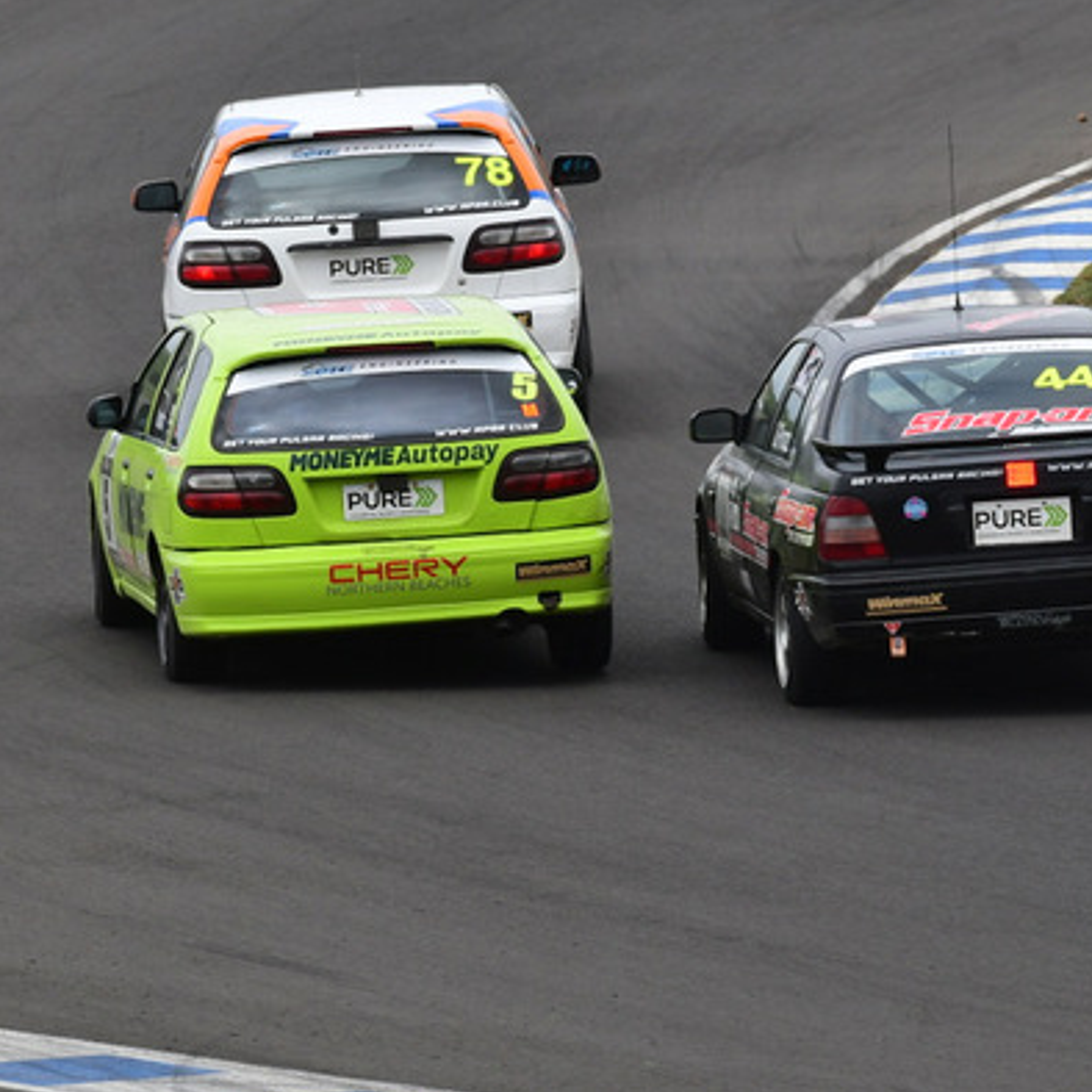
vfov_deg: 1.9
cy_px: 363
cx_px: 396
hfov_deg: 1.9
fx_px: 32335
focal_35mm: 906
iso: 500
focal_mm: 350
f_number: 11
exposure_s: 1/640
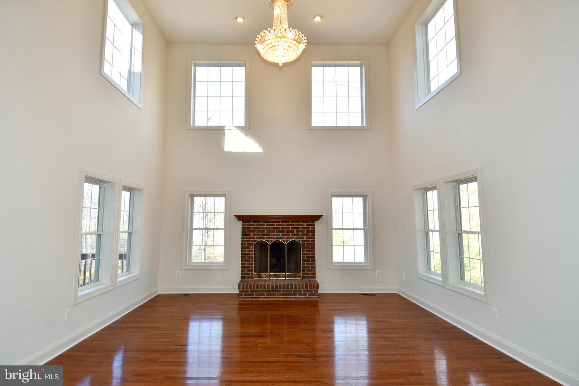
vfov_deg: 67.4
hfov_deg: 90.0
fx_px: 289
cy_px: 193
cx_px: 290
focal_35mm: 18
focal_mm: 12
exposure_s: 1/100
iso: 200
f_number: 5
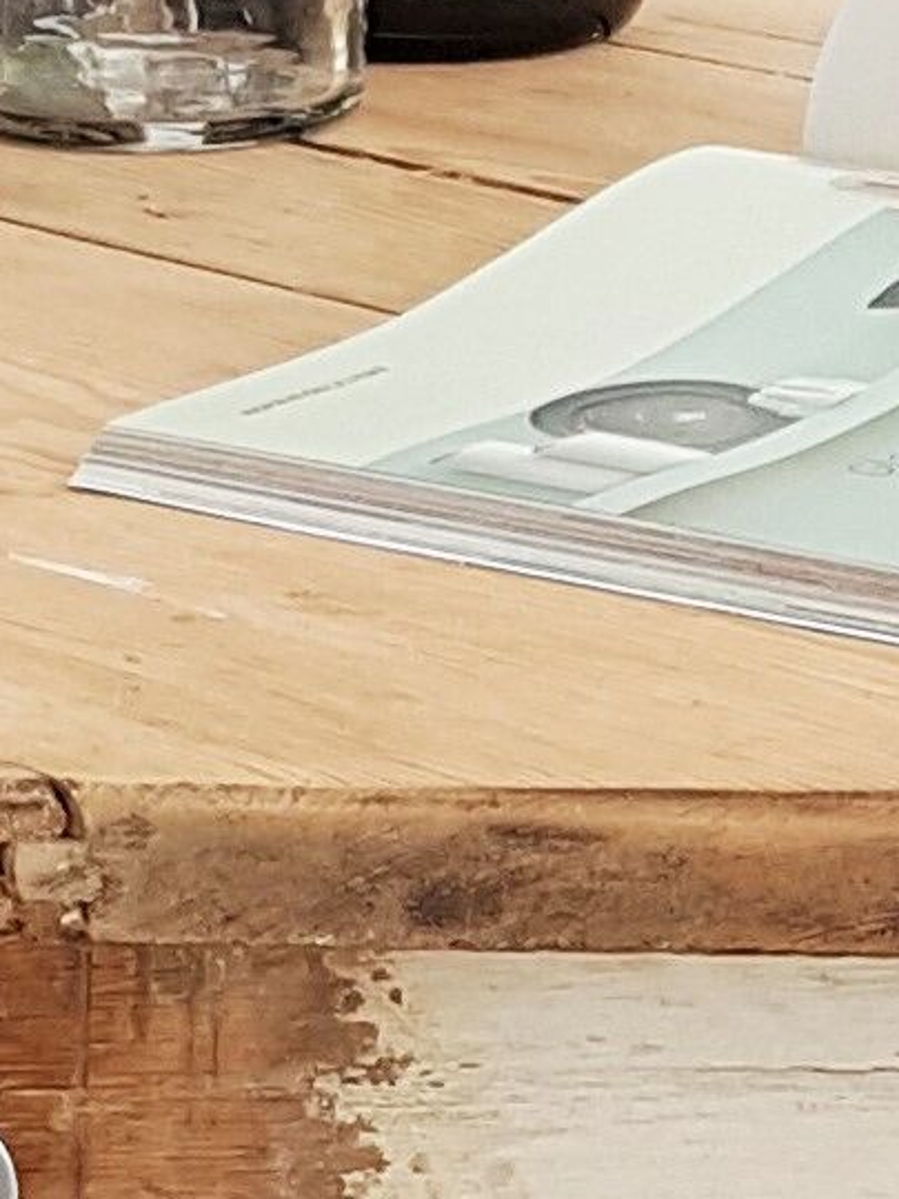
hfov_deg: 7.6
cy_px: 1217
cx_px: 142
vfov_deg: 10.1
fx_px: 6718
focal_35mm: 194
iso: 40
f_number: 1.7
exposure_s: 1/267
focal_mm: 4.2
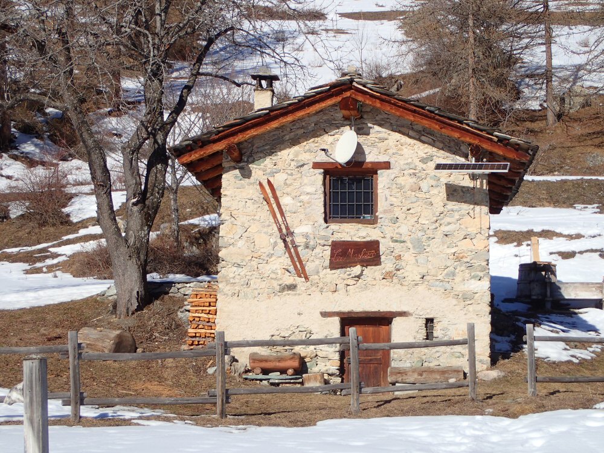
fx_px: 1291
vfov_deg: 19.9
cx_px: 302
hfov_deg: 26.3
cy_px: 226
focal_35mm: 74
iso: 100
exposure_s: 1/640
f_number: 5.6
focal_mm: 13.47
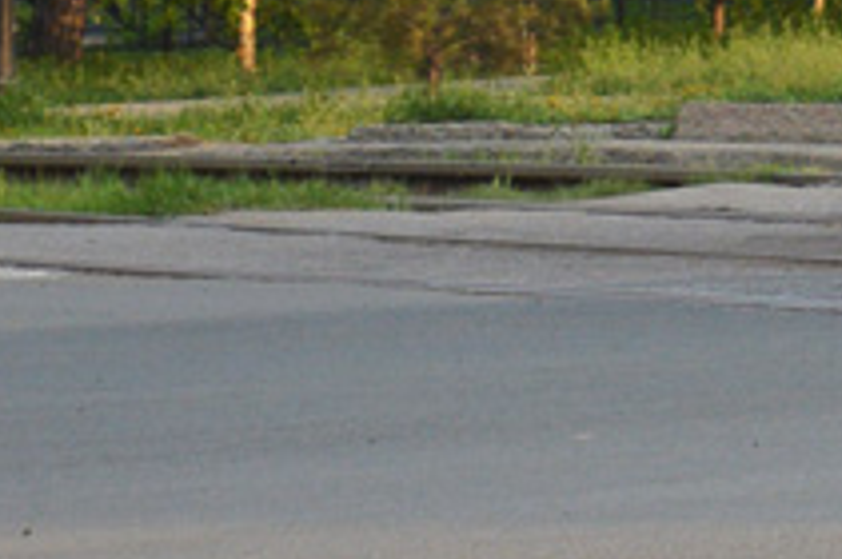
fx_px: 14966
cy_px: -926
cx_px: 2374
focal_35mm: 641
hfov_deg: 3.2
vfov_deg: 2.1
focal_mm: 75
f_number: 6.3
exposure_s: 1/320
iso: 200
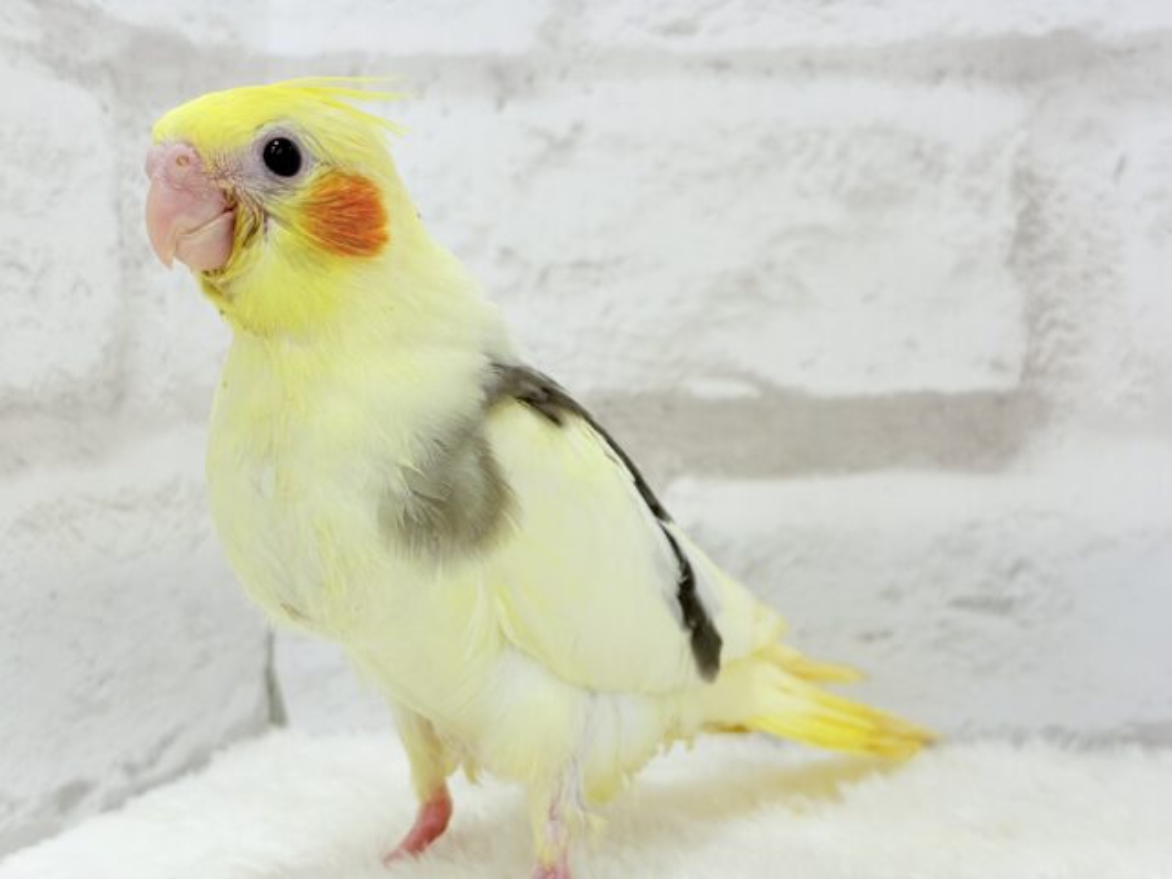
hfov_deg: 36.8
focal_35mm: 52
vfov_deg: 28.0
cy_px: 440
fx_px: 1761
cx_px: 586
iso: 32
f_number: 1.6
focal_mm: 5.96
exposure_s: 1/50
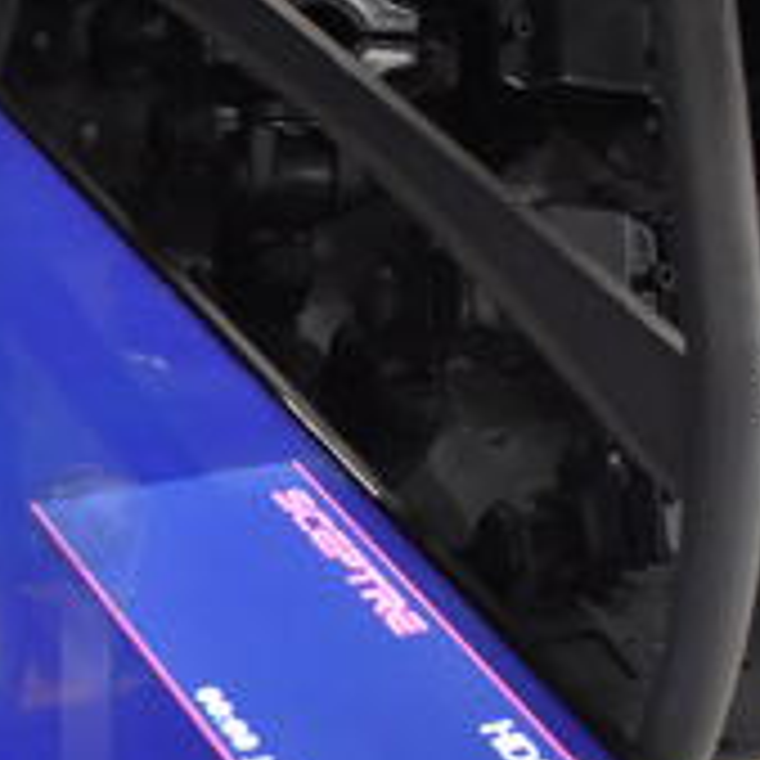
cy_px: 697
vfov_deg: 20.4
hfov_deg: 19.5
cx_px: -180
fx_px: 2062
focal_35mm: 83
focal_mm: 18
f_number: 3.5
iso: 3200
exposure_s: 1/30
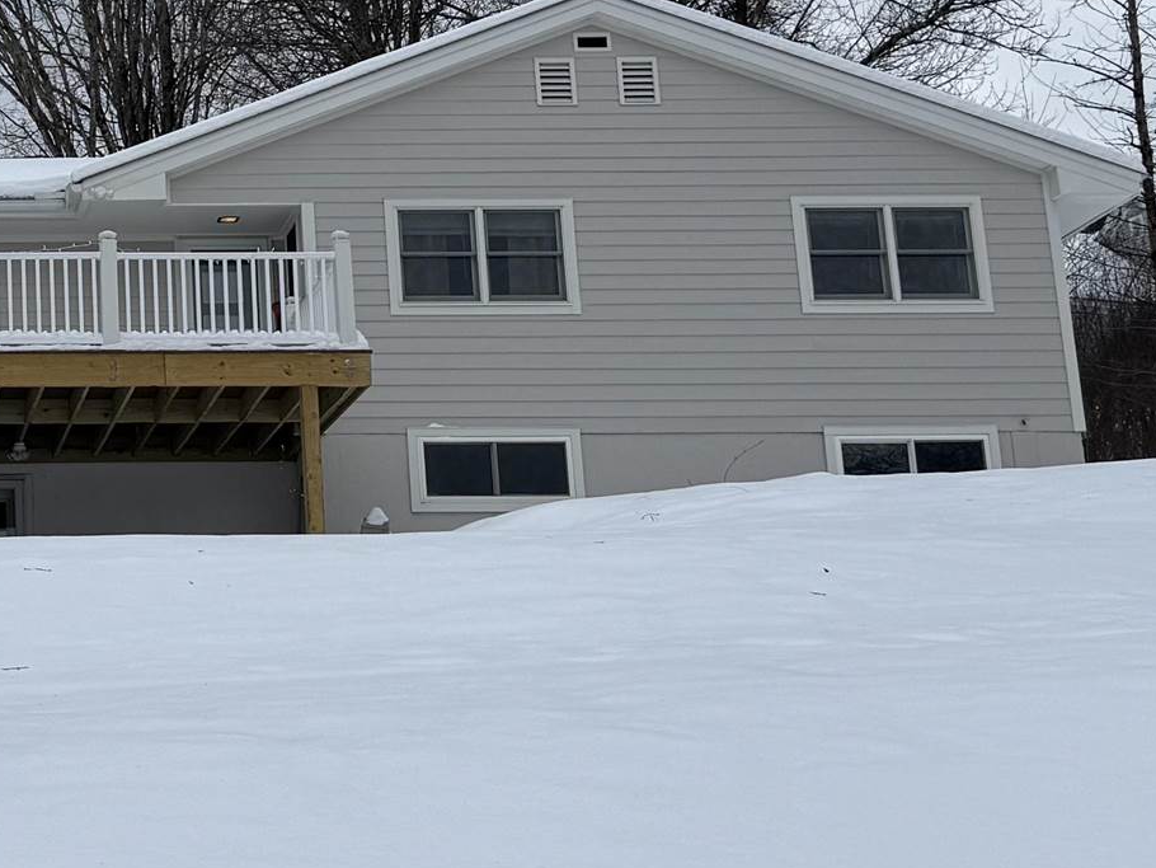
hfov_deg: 22.9
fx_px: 2706
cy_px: 255
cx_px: -77
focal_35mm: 81
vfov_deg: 18.1
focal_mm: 6.76
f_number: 1.78
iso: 80
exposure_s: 1/4310
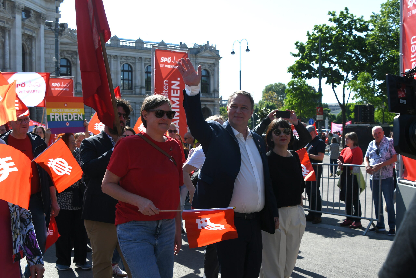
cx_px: 208
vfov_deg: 29.9
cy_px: 139
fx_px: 520
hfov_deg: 43.6
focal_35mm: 45
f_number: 8
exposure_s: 1/1000
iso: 320
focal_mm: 30
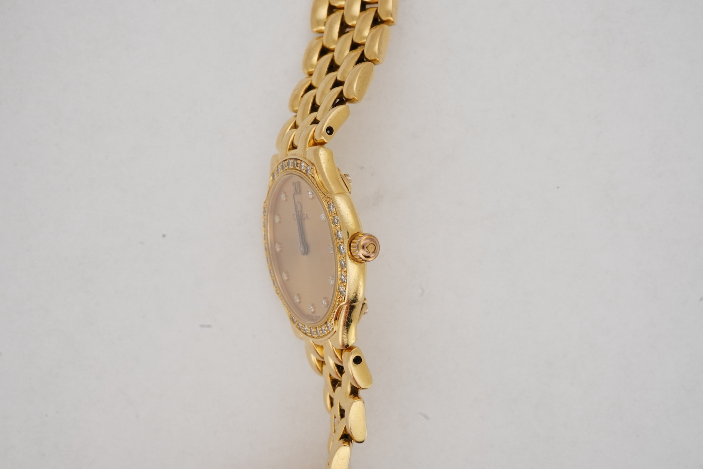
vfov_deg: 29.9
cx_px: 352
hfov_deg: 43.6
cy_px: 234
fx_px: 879
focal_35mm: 45
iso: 320
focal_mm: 30
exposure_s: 1/125
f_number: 22
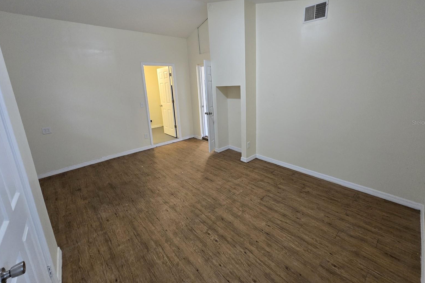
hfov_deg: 104.2
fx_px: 165
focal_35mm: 14
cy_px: 122
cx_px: 218
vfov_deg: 80.8
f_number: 2.2
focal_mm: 2.2
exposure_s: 1/60
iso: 500
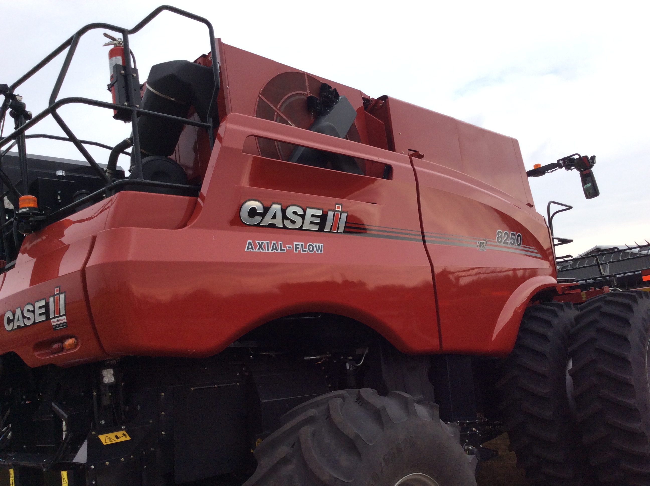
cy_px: 243
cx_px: 325
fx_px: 600
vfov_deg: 44.1
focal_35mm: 32
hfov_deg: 56.9
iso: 32
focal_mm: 3.3
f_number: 2.4
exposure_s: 1/784
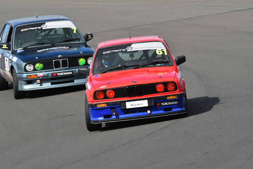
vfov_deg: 2.2
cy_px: 84
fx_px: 4429
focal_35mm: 630
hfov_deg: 3.3
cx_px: 126
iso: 640
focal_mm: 420
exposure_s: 1/640
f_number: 13
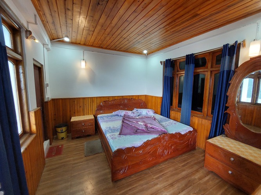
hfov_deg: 106.2
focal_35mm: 13
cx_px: 130
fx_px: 98
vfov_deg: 89.9
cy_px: 98
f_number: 2.2
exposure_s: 1/50
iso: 200
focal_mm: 1.74
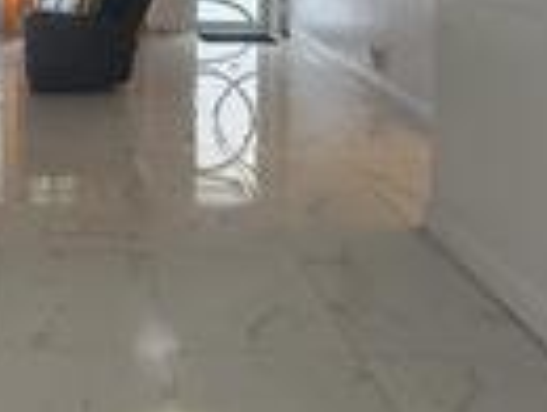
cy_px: -80
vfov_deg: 29.2
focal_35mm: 43
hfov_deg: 40.9
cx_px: 72
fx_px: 681
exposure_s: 1/120
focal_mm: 2.22
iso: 320
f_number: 2.2
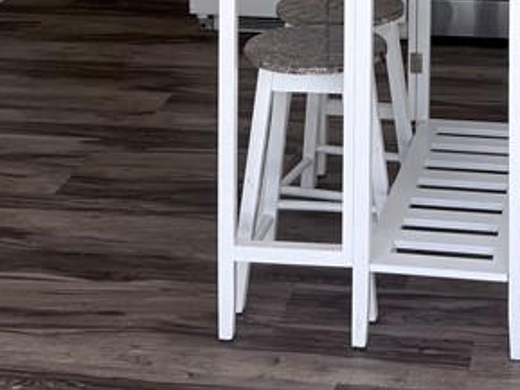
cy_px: -219
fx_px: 1277
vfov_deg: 15.8
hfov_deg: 22.6
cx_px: 430
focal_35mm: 85
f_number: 1.78
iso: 80
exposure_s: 1/456
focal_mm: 6.76
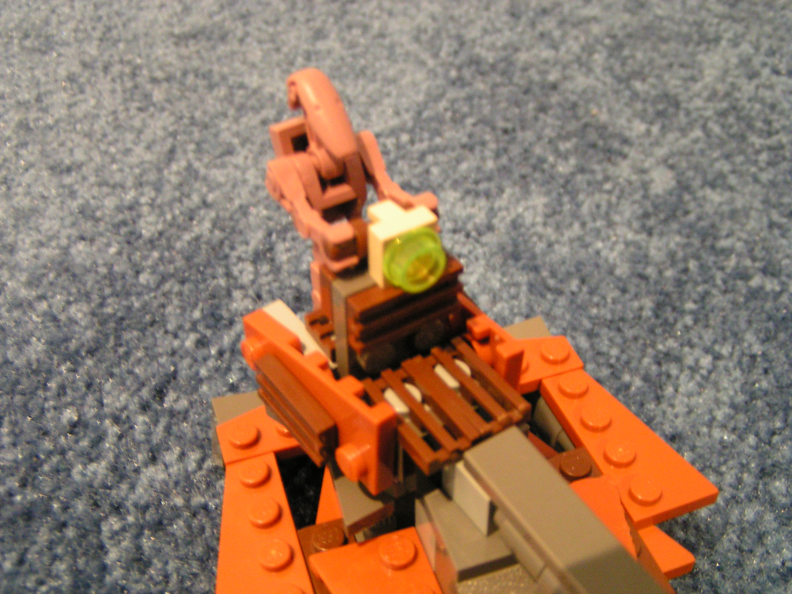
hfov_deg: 49.0
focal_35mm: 38
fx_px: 869
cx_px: 396
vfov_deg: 37.7
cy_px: 297
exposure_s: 1/1.6
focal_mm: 5.8
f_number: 2.8
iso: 200
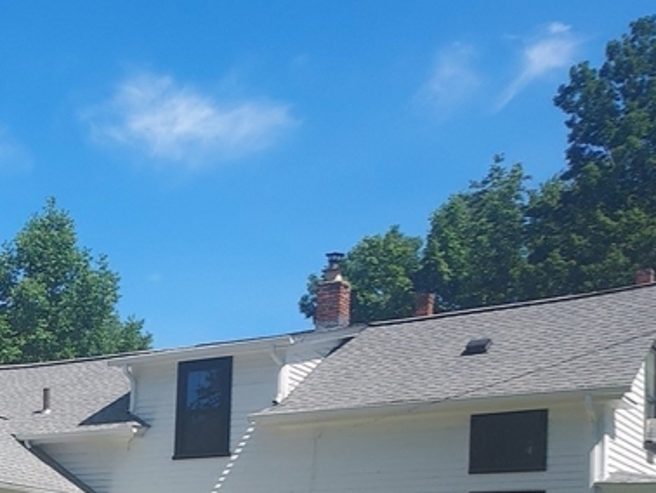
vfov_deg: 21.0
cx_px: -16
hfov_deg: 27.9
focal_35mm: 65
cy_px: 595
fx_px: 1233
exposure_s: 1/831
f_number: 1.8
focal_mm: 4.6
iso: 40
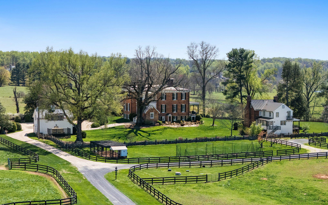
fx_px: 670
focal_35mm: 75
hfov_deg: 27.5
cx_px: 165
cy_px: 118
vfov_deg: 17.4
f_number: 2.8
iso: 210
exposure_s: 1/2500
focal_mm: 19.35
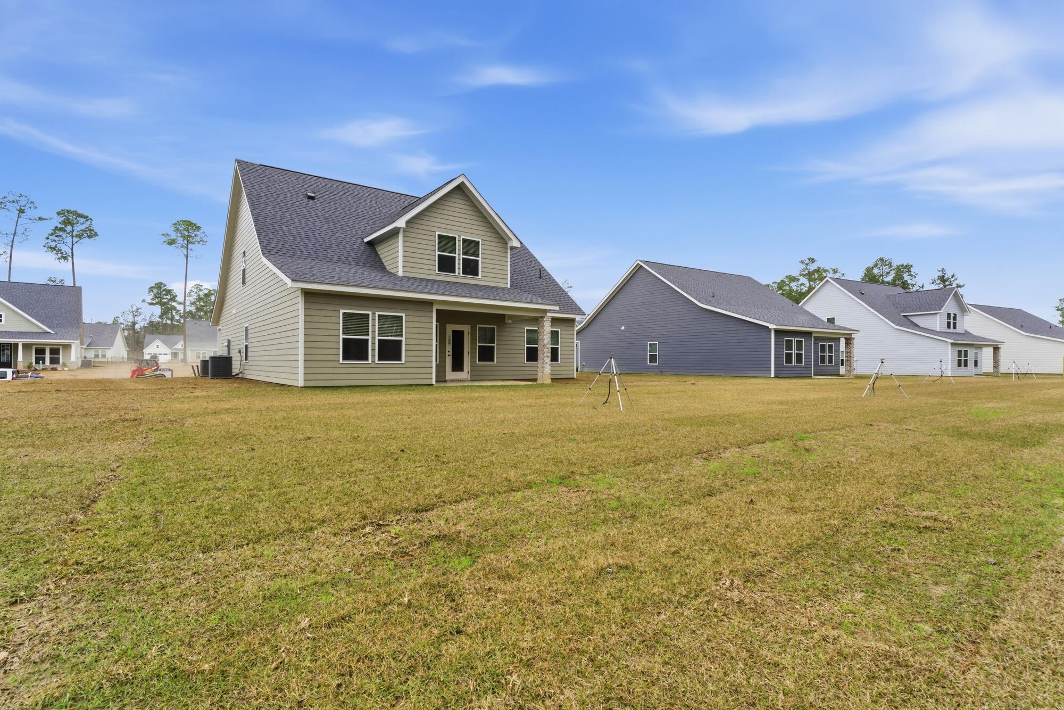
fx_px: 502
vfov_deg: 70.5
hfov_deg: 93.3
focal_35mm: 17
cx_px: 532
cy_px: 355
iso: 500
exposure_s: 1/1600
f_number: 8
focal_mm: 17
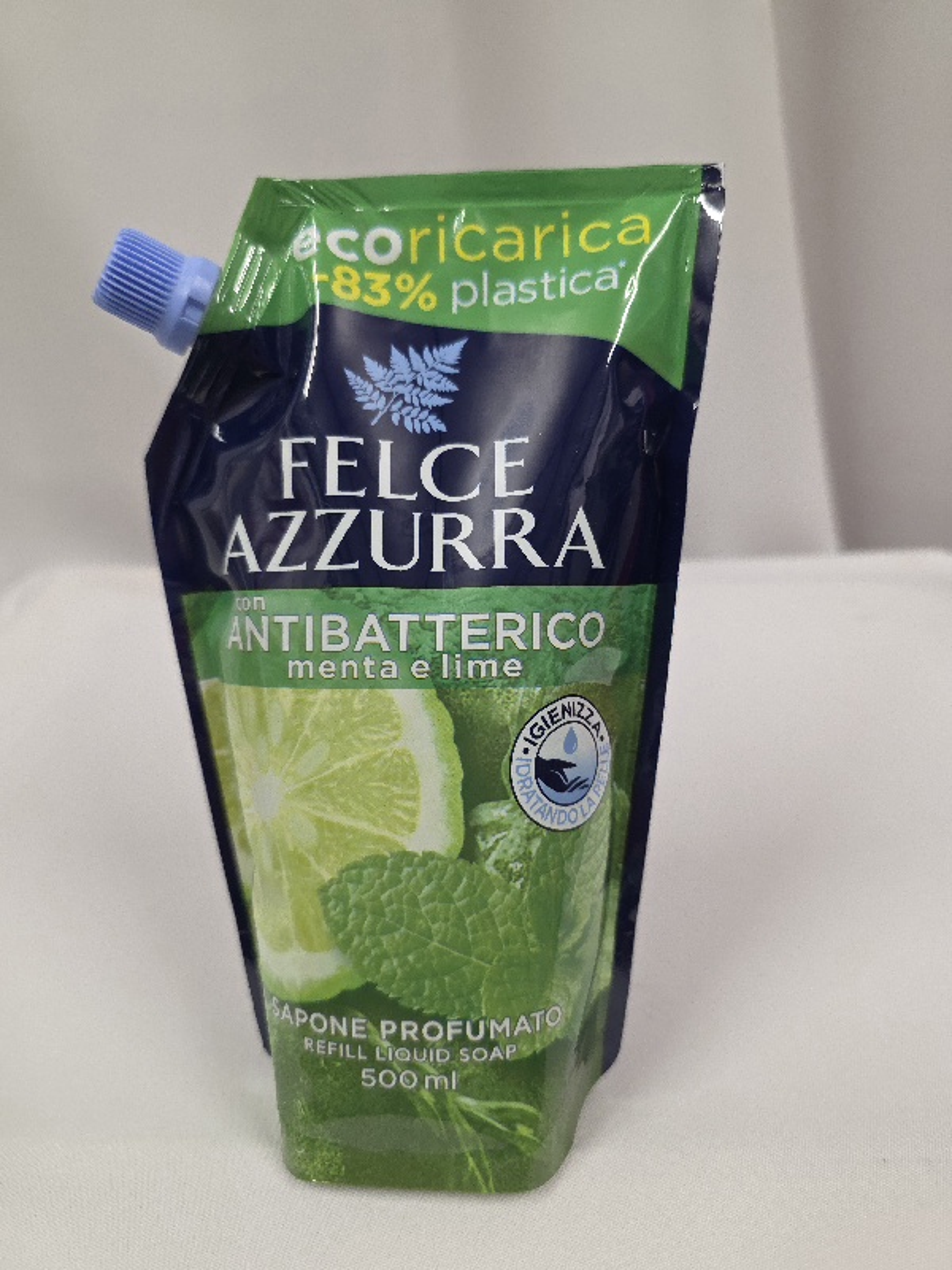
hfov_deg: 58.9
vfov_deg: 73.9
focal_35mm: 23
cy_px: 635
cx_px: 476
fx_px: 843
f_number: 1.7
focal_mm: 6.3
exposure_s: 1/101
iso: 400
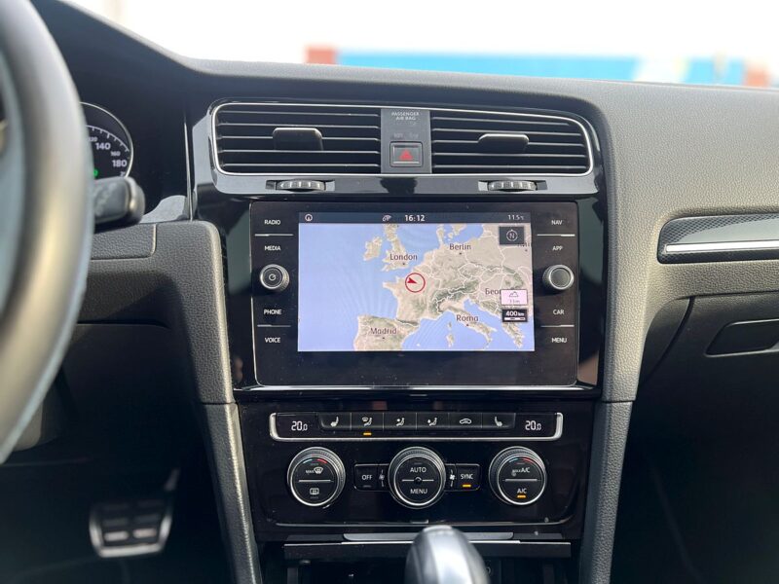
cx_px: 390
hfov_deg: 67.3
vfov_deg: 53.1
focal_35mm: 26
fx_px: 585
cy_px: 292
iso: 40
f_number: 1.5
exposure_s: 1/121
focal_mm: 5.7
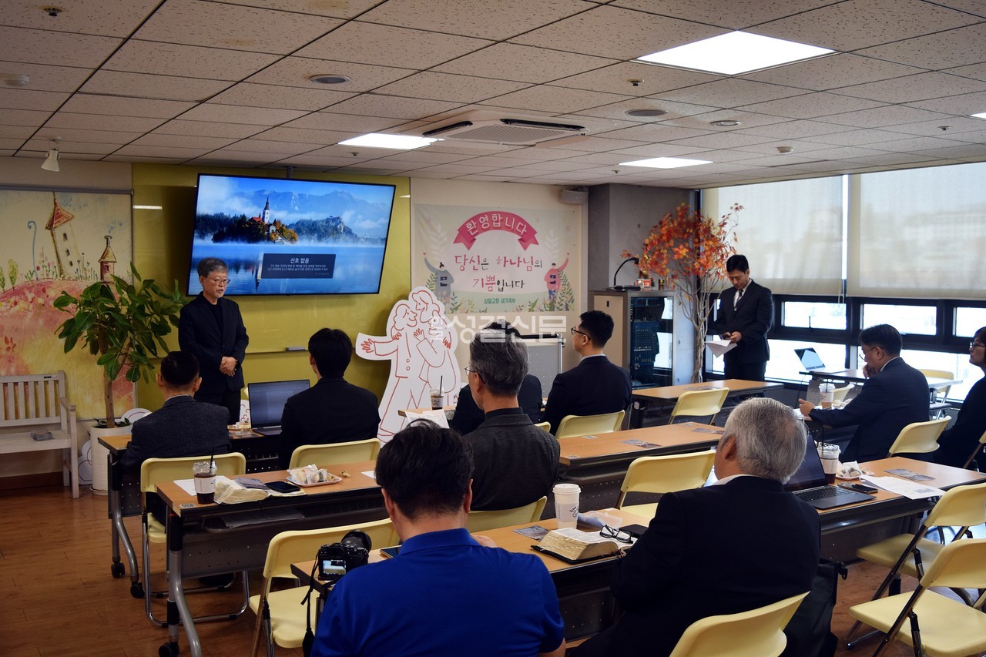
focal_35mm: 36
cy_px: 328
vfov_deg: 36.9
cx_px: 493
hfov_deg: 53.1
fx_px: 986
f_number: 4.5
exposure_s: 1/160
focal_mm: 24
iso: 400
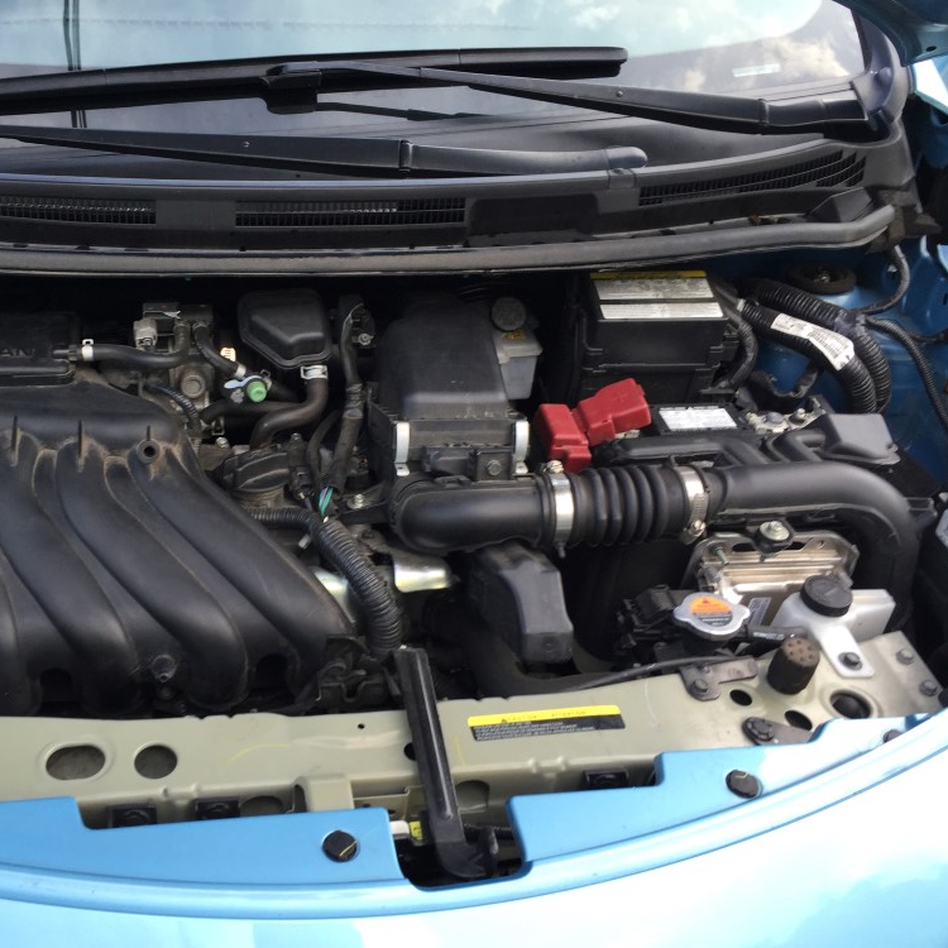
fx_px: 1084
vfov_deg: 47.2
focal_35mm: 35
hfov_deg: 46.4
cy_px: 470
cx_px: 308
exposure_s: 1/184
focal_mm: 4.15
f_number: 2.2
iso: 32
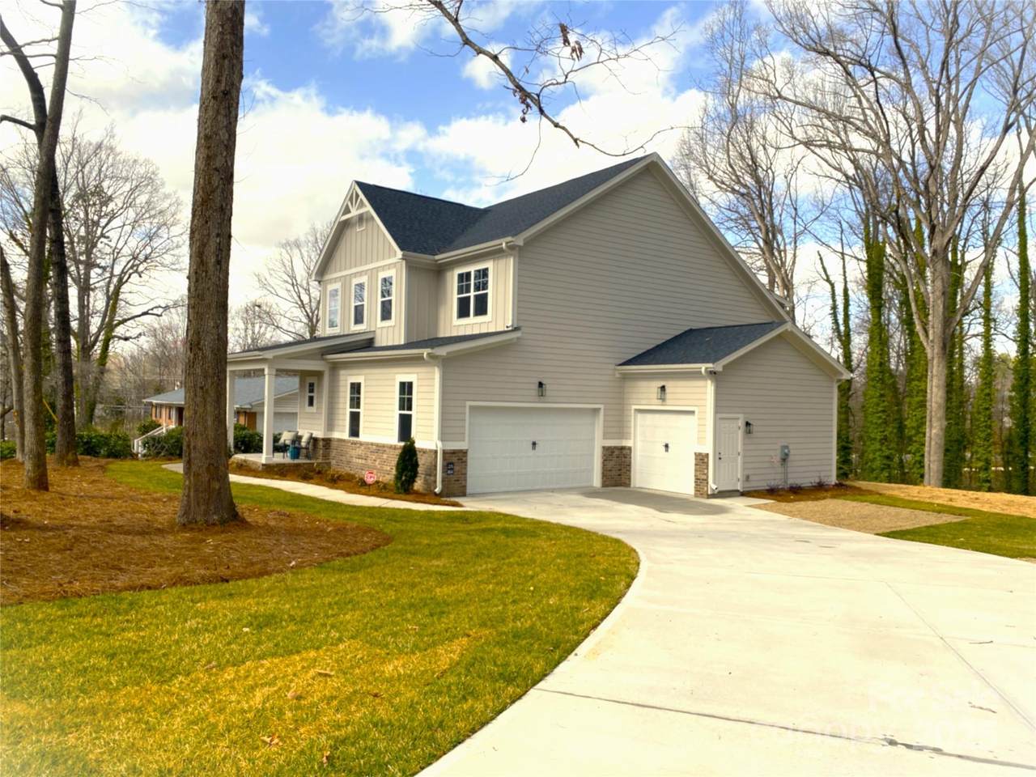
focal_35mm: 26
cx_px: 518
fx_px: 778
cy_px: 388
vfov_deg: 53.1
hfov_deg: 67.3
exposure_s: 1/2105
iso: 32
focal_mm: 4.25
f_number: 1.8
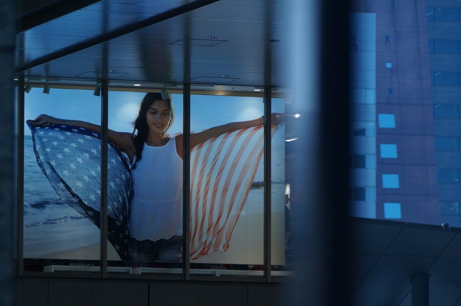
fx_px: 3837
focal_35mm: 300
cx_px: 230
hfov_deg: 6.9
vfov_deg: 4.6
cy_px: 153
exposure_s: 1/320
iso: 640
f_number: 8
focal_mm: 200
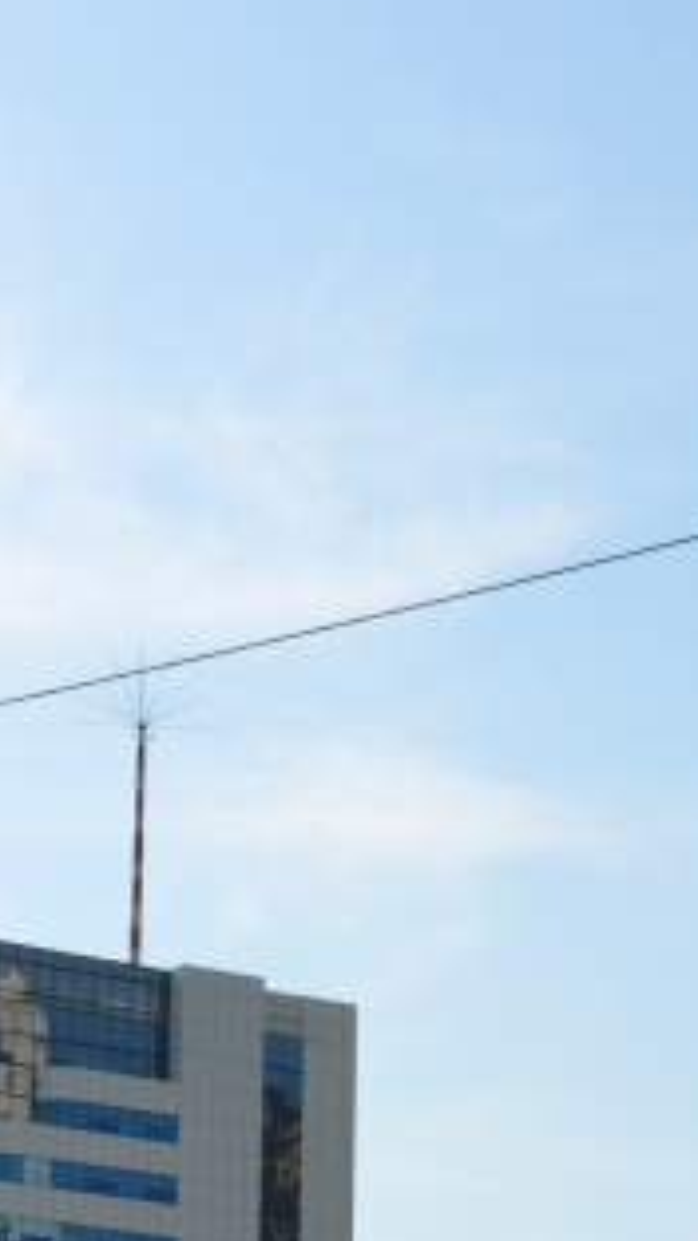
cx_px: 754
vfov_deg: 17.2
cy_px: 1086
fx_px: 4048
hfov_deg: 9.8
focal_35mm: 123
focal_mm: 24
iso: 100
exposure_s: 1/320
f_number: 9
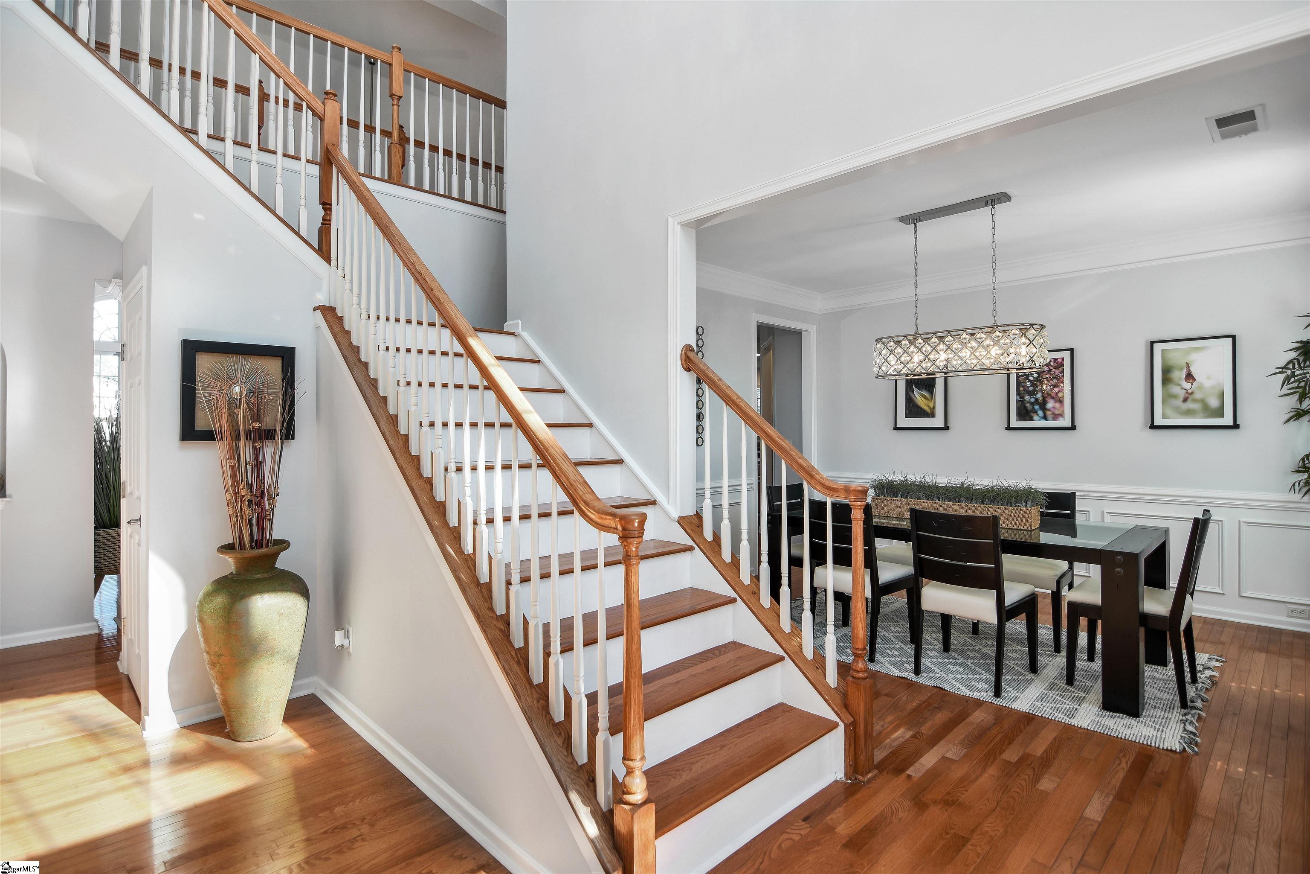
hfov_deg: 95.0
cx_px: 655
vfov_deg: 72.1
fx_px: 600
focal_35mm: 16
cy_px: 437
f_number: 2.8
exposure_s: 1/80
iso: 100
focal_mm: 11
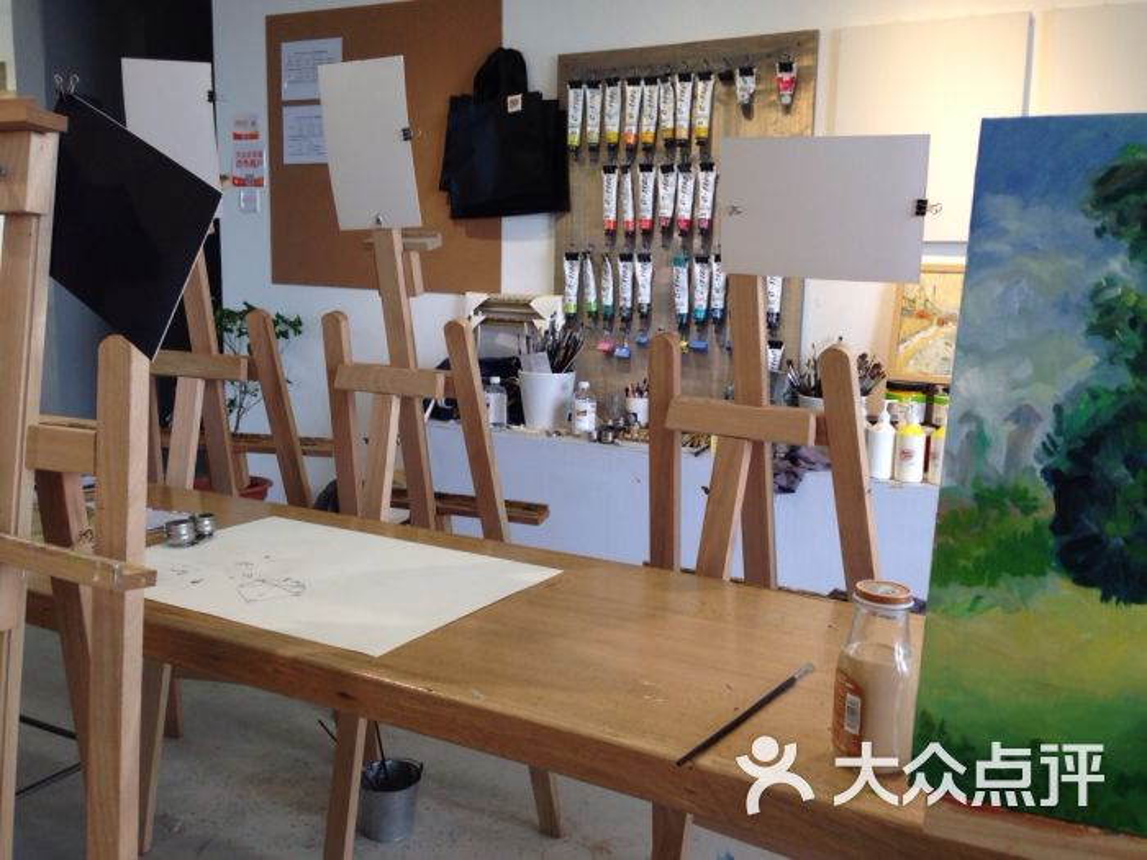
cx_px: 574
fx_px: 1093
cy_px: 430
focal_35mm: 33
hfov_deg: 55.4
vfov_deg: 42.9
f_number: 2.4
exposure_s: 1/40
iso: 64
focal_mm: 4.12
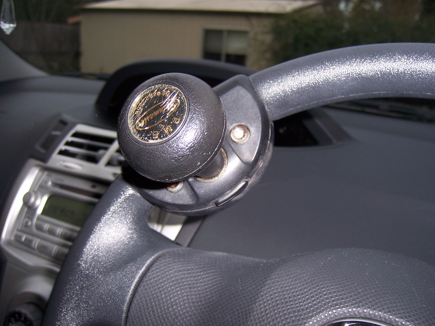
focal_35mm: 36
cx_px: 218
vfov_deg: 39.7
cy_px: 163
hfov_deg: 51.4
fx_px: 452
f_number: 2.8
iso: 80
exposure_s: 1/60
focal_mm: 6.2
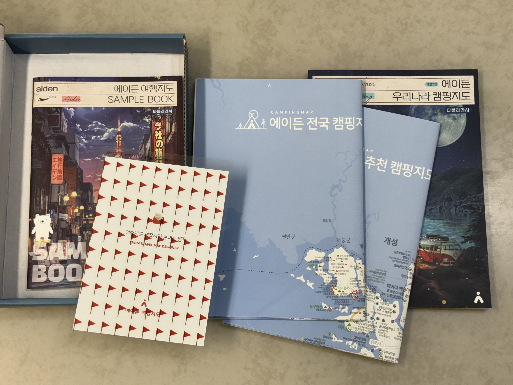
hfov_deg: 36.8
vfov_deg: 28.0
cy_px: 192
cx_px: 256
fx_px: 771
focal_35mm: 52
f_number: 1.6
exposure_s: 1/120
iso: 50
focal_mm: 5.96
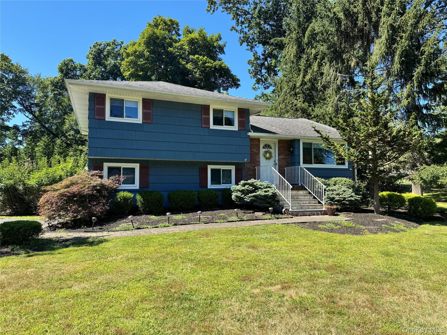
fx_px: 310
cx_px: 224
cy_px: 168
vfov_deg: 56.8
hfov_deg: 71.6
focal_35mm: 24
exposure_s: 1/1767
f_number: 1.78
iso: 80
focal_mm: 6.76
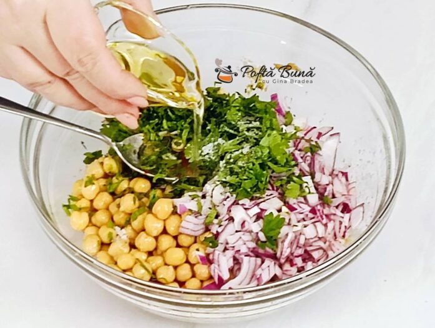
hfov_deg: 14.0
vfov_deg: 10.5
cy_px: 164
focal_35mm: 141
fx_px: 1775
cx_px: 218
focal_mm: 3.98
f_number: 1.8
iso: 200
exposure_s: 1/33.3
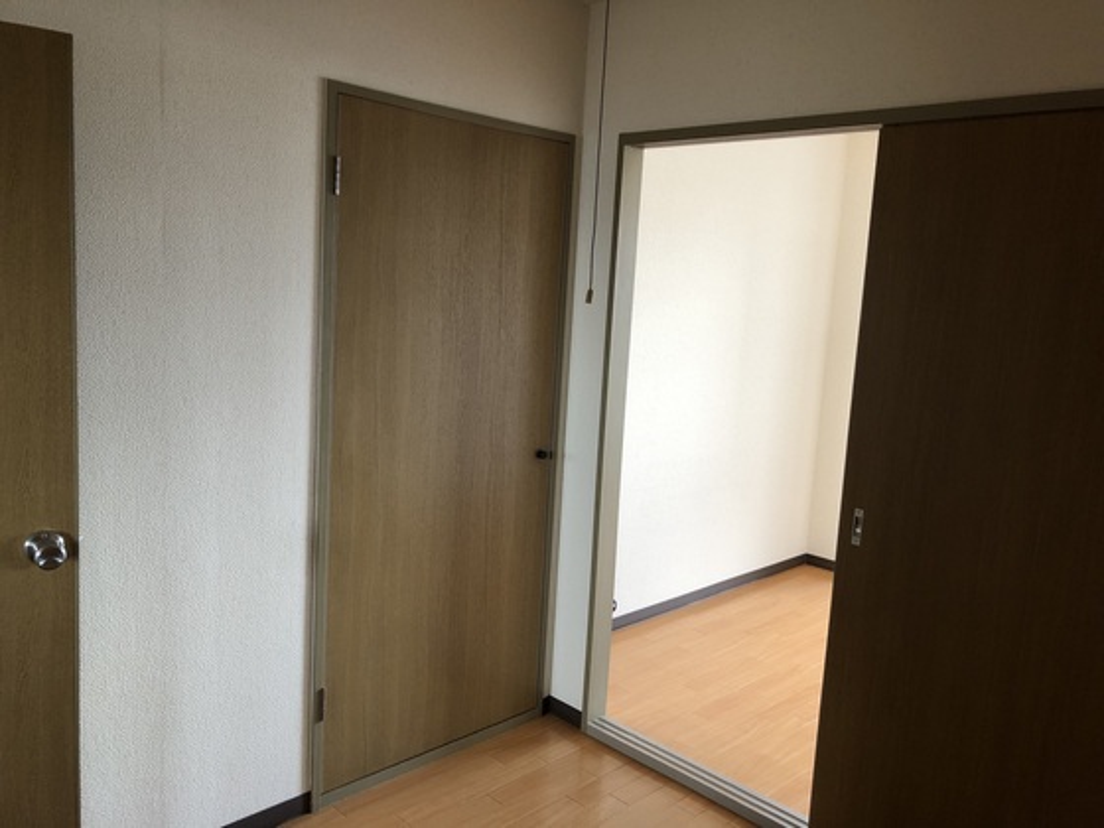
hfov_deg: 63.4
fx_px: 893
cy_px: 414
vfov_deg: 49.7
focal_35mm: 28
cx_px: 552
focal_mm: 3.99
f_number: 1.8
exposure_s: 1/17
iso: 40
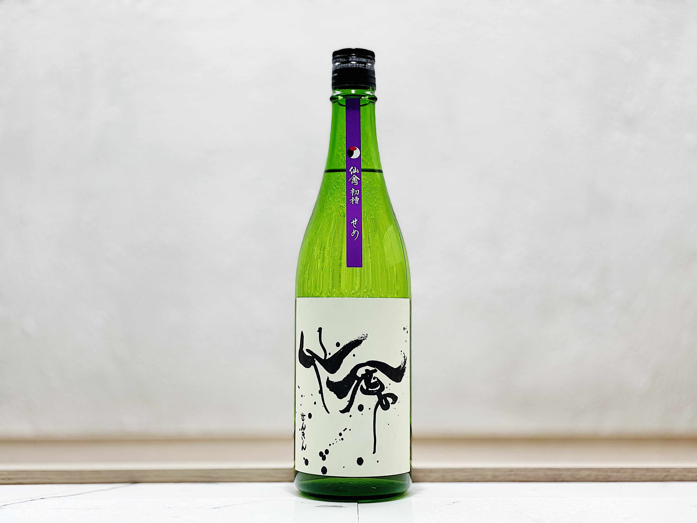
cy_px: 262
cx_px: 348
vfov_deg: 28.0
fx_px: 1047
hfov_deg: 36.8
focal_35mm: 52
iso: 100
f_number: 2
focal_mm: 6
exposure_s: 1/100
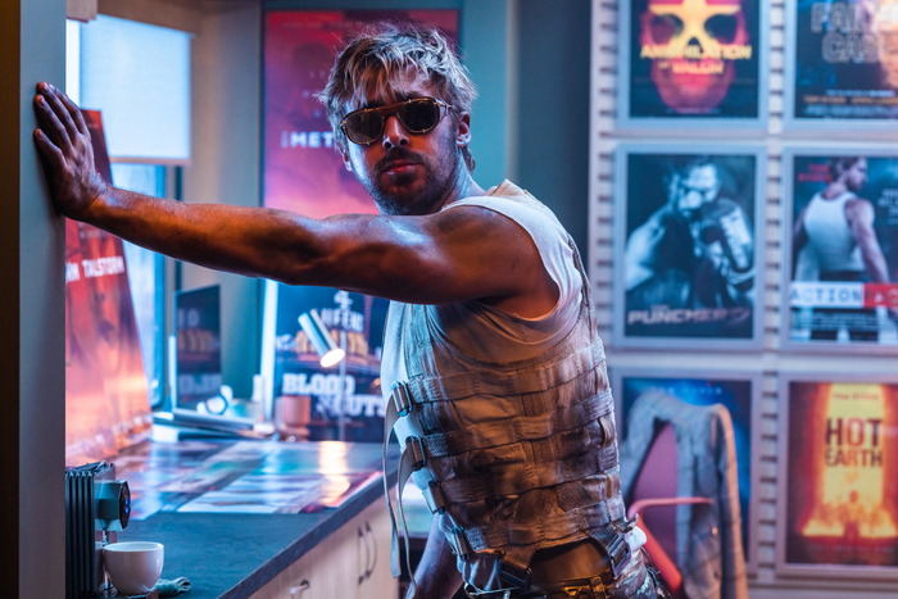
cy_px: 300
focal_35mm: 105
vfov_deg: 13.0
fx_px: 2620
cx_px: 449
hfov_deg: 19.5
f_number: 5.6
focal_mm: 105
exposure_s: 1/200
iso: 500
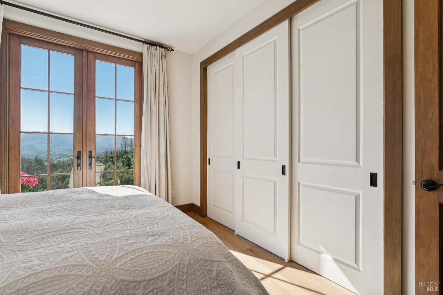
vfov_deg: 70.4
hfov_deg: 93.3
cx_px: 222
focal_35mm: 17
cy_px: 148
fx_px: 209
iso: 320
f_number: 11
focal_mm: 17
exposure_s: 1/80
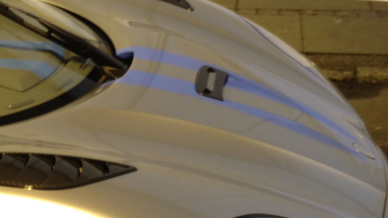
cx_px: 115
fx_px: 1008
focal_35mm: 98
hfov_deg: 21.7
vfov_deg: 12.3
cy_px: 123
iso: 80
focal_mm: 4.28
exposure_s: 1/20
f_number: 2.4
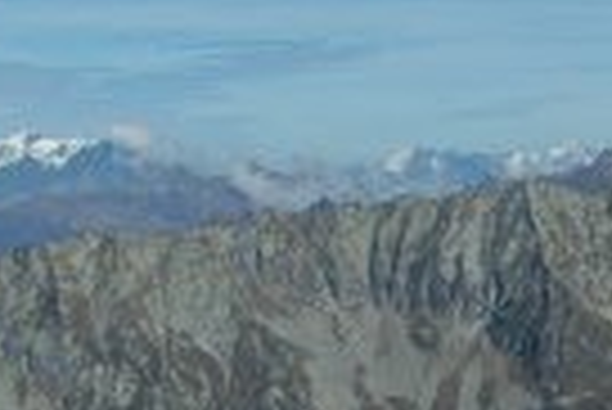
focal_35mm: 143
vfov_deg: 8.8
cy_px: 933
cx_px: 688
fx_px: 2434
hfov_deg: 14.0
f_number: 11
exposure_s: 1/400
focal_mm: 18
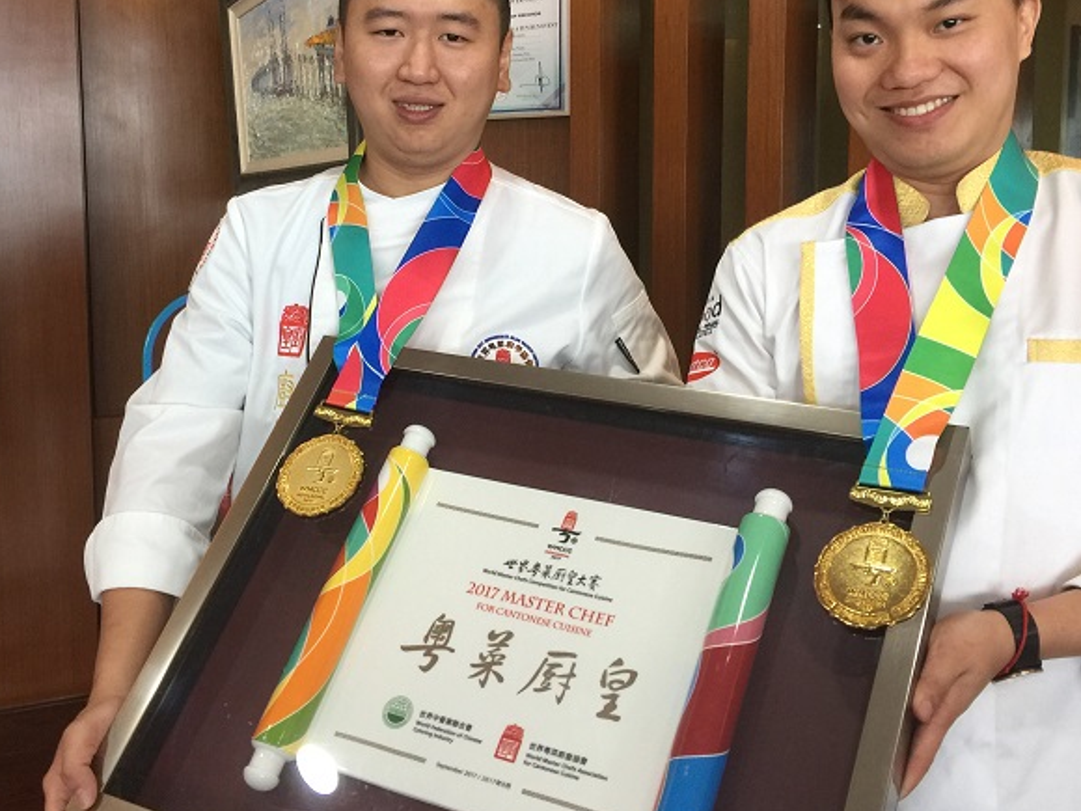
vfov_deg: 35.9
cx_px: 516
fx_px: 1249
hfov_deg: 46.8
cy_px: 349
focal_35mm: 40
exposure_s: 1/33
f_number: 2.2
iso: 64
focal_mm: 4.15
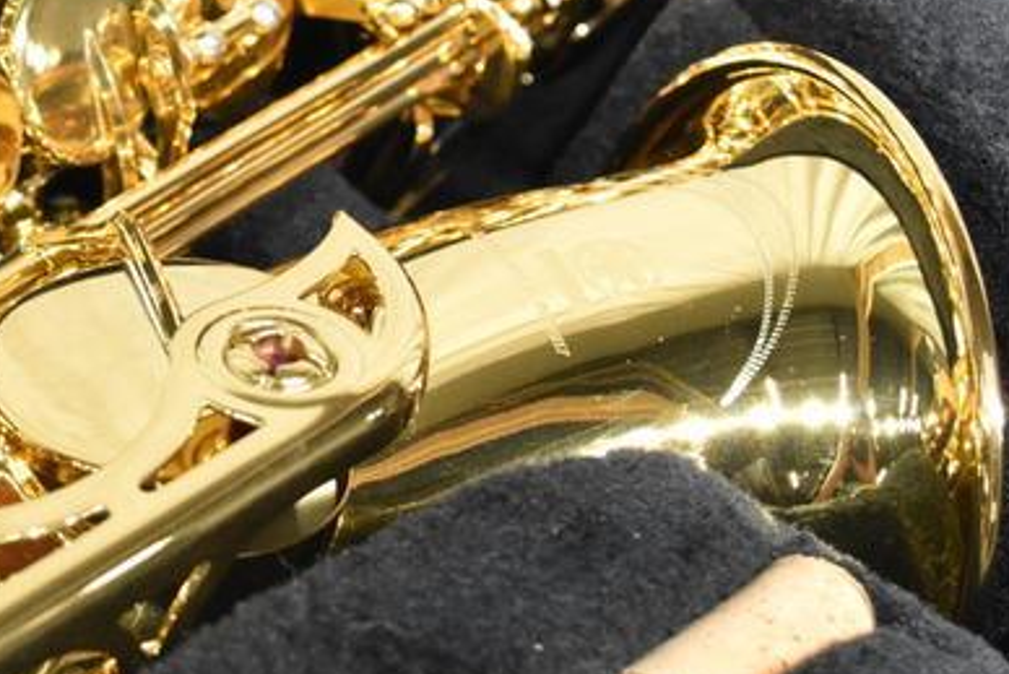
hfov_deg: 18.7
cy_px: 308
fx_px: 2888
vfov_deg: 13.3
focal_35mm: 103
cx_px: -226
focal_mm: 26
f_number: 5.6
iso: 3200
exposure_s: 1/320
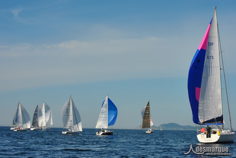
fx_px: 542
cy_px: 79
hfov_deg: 24.6
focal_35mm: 82
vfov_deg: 16.6
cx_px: 118
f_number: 9
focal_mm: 55
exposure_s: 1/320
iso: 100
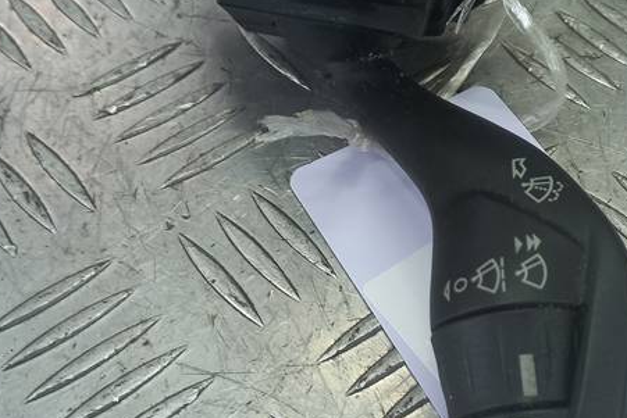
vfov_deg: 23.0
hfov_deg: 33.4
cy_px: 192
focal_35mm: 59
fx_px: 1028
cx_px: 446
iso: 50
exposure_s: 1/50
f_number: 1.8
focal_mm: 4.6
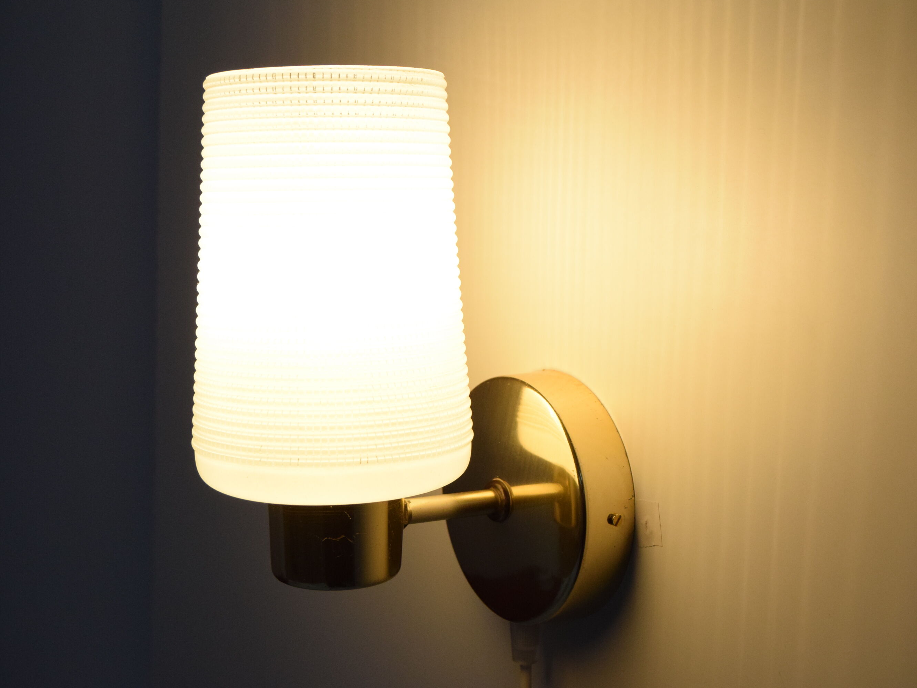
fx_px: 1377
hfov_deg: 36.8
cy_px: 343
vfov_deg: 28.0
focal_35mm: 52
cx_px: 466
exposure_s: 1/160
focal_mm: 32
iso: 1600
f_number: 6.3
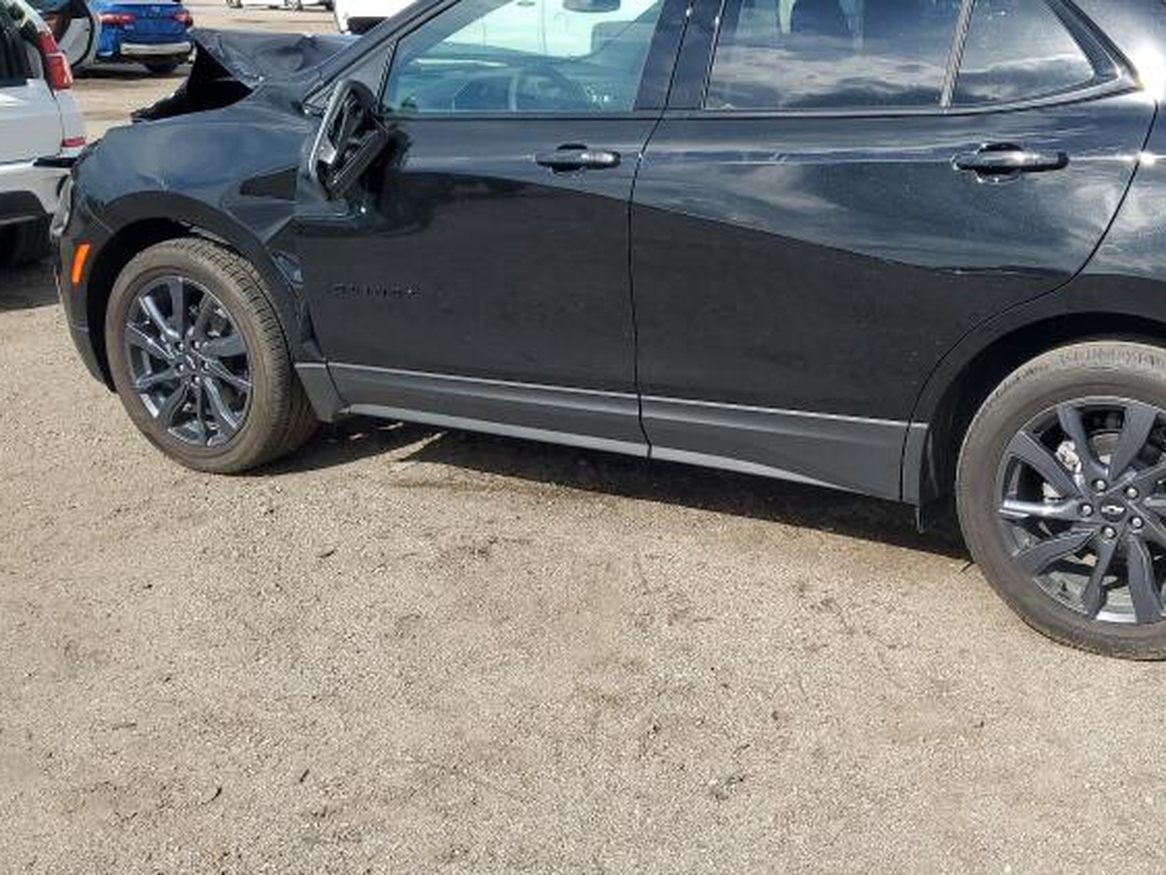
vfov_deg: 38.3
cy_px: 290
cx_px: 820
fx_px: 1247
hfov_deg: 48.8
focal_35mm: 37
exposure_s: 1/2500
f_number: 1.5
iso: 50
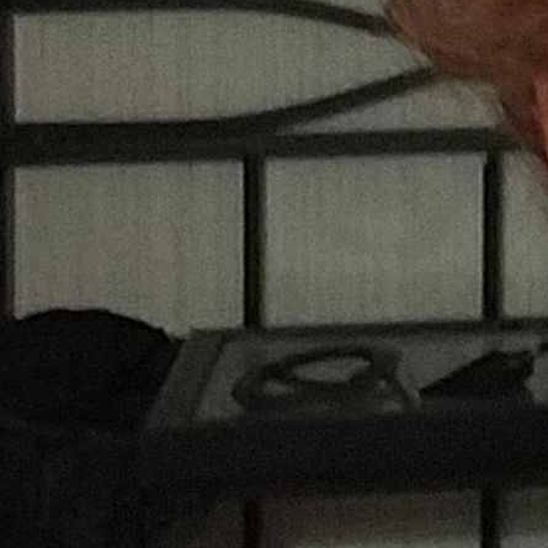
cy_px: -102
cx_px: 1091
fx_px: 2346
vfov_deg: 13.0
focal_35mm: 131
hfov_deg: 11.9
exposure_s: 1/24
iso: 200
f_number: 2.2
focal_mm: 2.67
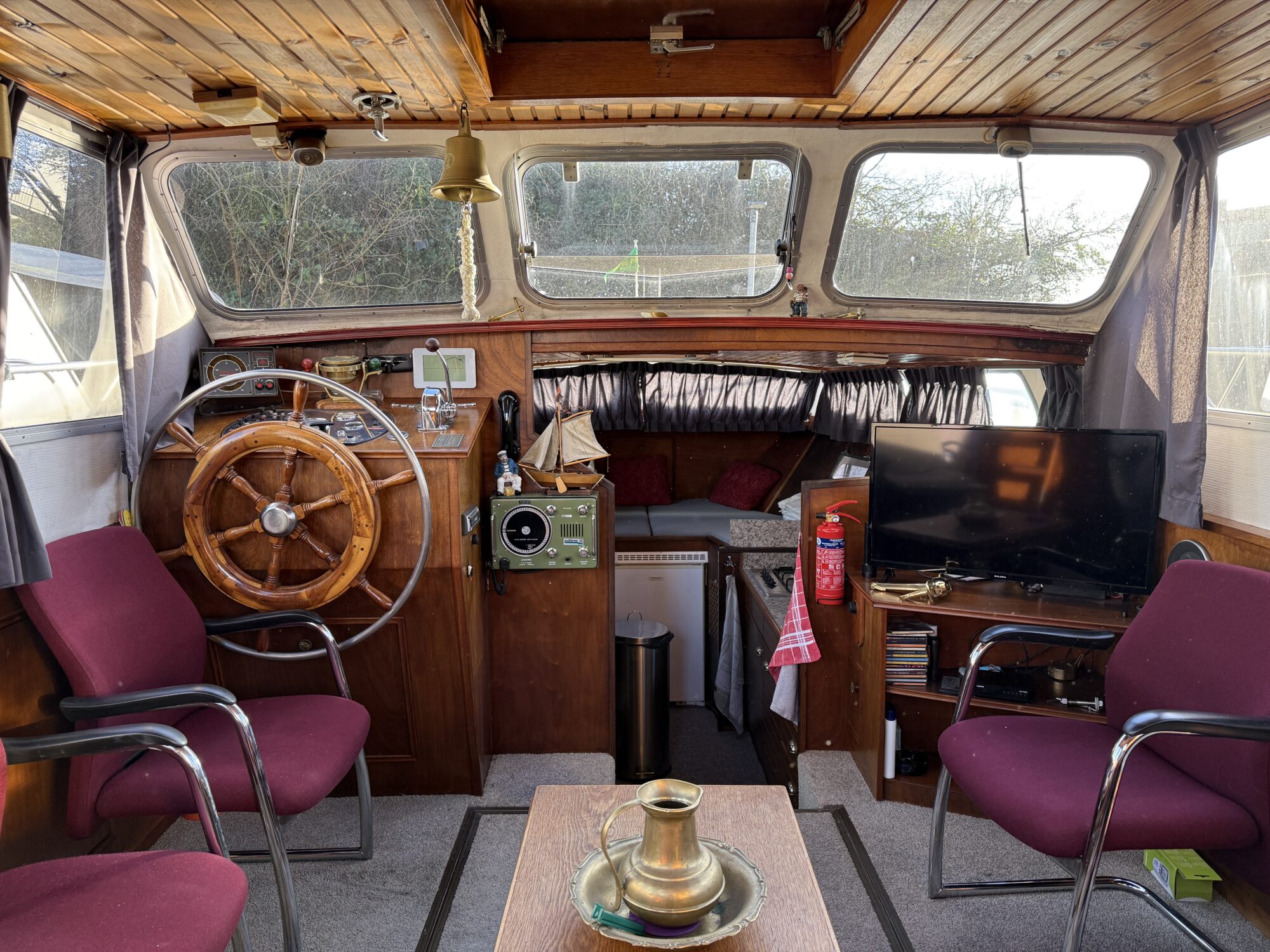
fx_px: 881
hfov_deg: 71.6
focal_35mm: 24
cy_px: 476
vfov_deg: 56.8
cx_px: 635
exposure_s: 1/121
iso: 125
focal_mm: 6.76
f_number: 1.78
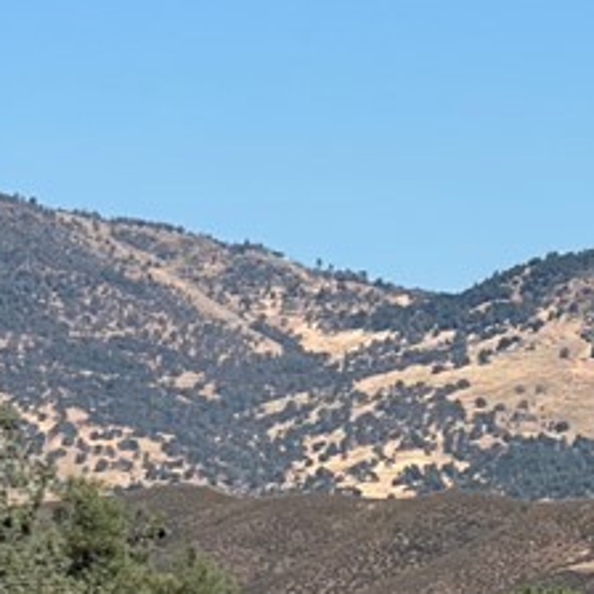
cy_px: 414
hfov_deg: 5.5
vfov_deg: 5.6
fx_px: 6038
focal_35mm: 311
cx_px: 1329
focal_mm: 9
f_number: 2.8
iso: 32
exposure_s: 1/809
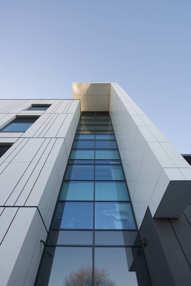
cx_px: 95
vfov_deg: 93.2
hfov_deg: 70.5
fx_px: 135
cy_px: 150
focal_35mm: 17
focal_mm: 15
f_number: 6.3
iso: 50
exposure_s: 1/50
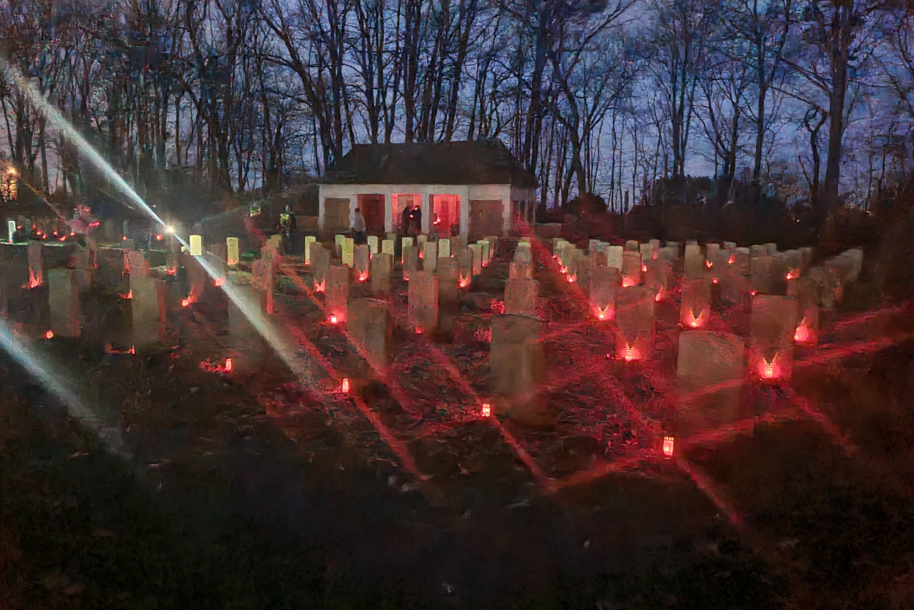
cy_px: 305
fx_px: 711
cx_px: 470
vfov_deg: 46.4
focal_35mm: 28
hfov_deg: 65.5
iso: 3200
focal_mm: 5.4
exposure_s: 1/4
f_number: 1.8
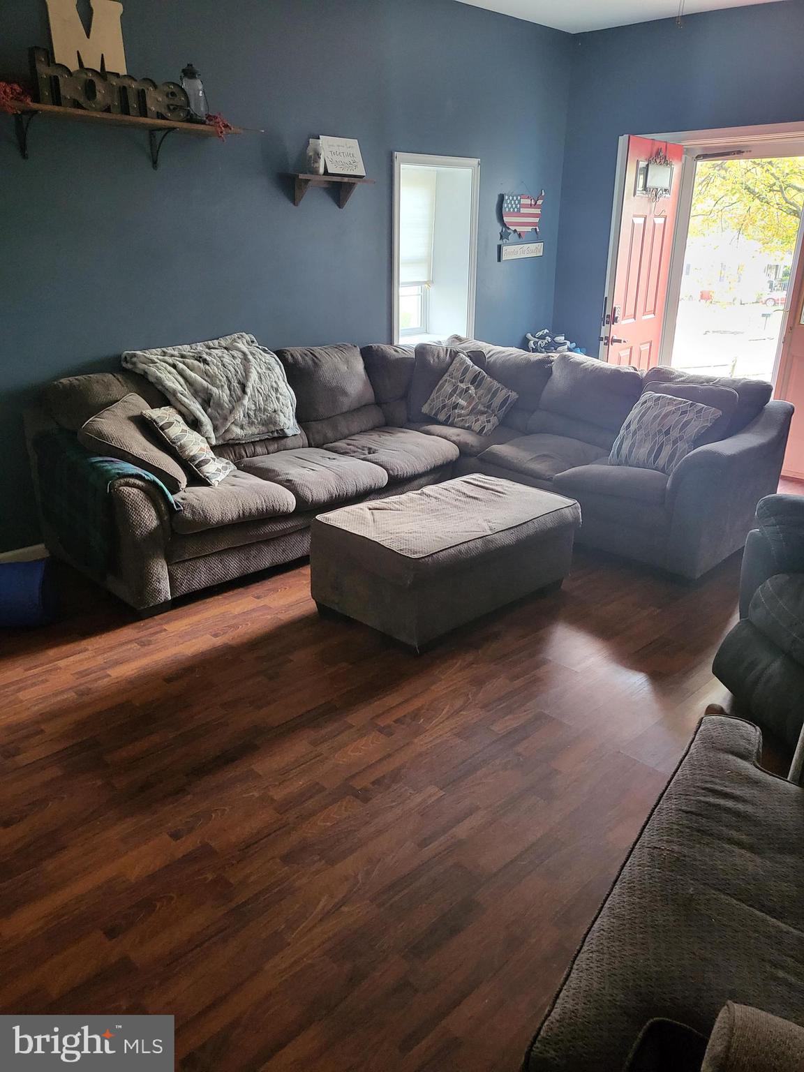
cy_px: 536
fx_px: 805
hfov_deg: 53.1
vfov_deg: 67.3
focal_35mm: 26
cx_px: 402
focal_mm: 4.25
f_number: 1.8
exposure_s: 1/40
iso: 640
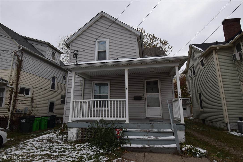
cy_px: 81
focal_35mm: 20
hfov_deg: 85.4
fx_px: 132
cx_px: 122
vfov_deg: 63.2
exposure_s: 1/250
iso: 280
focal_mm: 13
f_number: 8
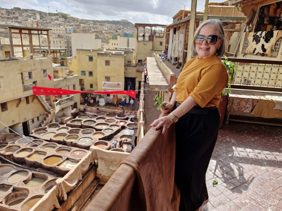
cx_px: 141
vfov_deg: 58.9
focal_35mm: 23
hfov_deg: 73.9
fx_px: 187
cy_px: 106
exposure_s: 1/588
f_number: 1.8
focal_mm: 5.54
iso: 50
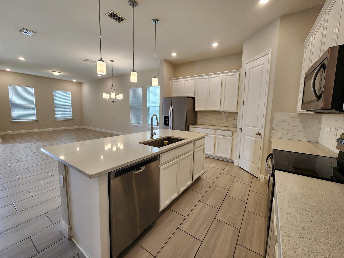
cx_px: 172
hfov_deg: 106.2
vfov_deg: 89.9
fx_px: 129
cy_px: 129
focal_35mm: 13
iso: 125
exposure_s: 1/60
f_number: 2.2
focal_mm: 2.2
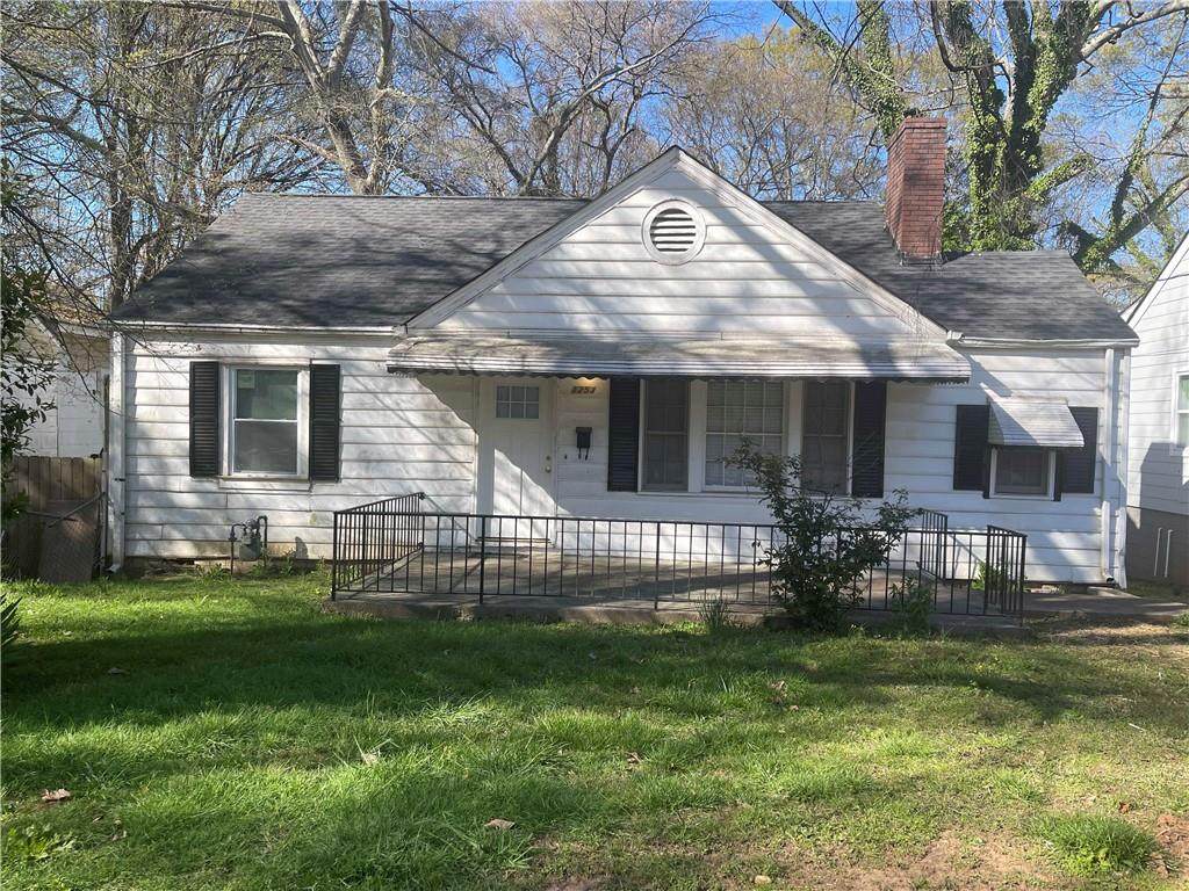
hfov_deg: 67.3
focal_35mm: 26
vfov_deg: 53.1
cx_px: 594
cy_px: 446
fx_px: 893
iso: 32
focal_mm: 5.1
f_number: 1.6
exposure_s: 1/1098
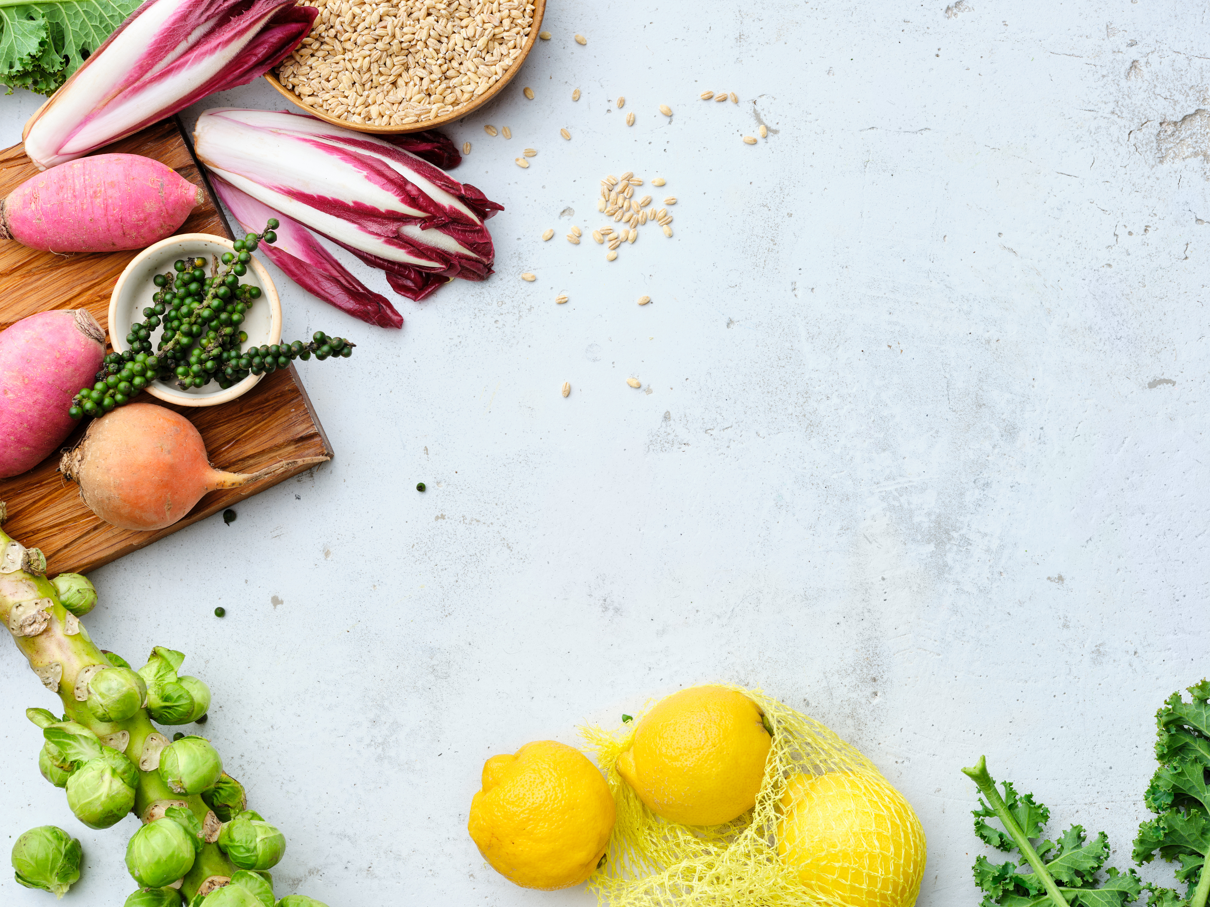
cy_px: 483
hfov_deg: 34.9
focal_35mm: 55
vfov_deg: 26.6
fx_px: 1922
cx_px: 614
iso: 250
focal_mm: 63
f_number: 10
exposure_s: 1/125
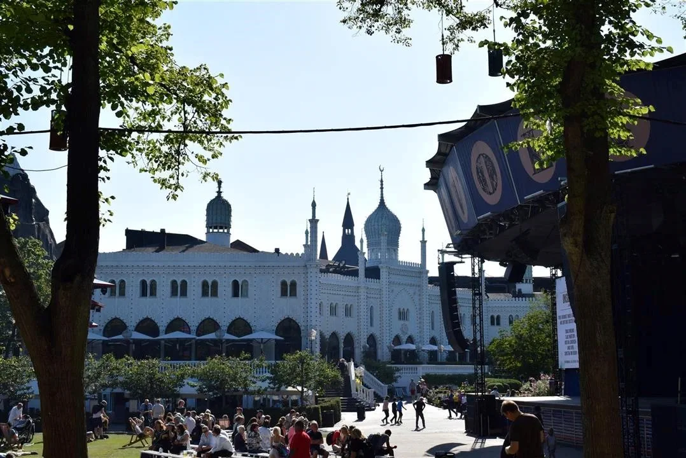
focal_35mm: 48
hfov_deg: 41.1
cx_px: 343
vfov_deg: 28.1
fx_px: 915
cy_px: 229
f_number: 11
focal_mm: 32
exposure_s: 1/500
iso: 200
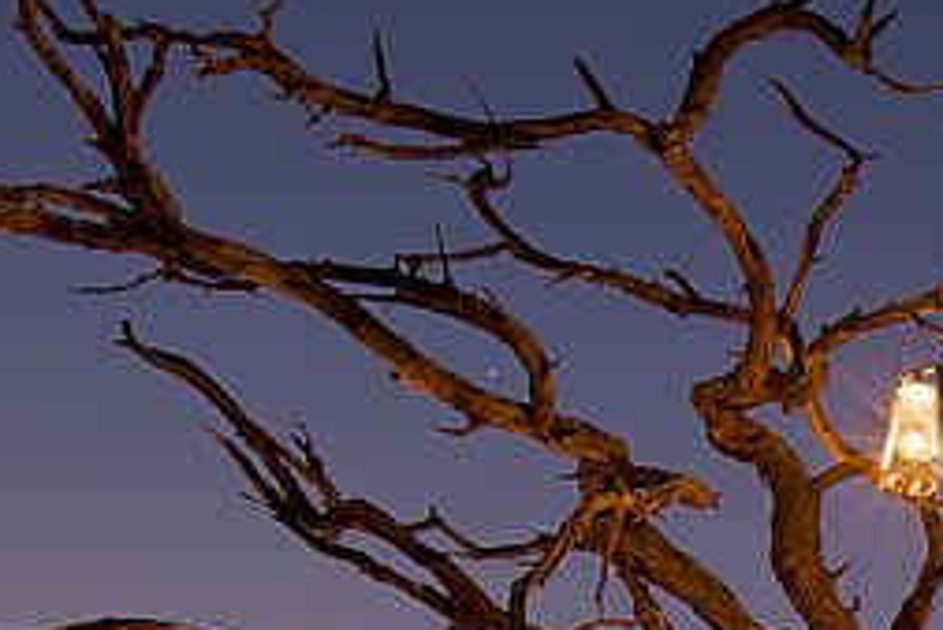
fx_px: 2647
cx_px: 1469
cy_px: 1051
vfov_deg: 12.6
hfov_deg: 17.8
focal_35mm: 101
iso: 200
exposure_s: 30
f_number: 6.7
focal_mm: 16
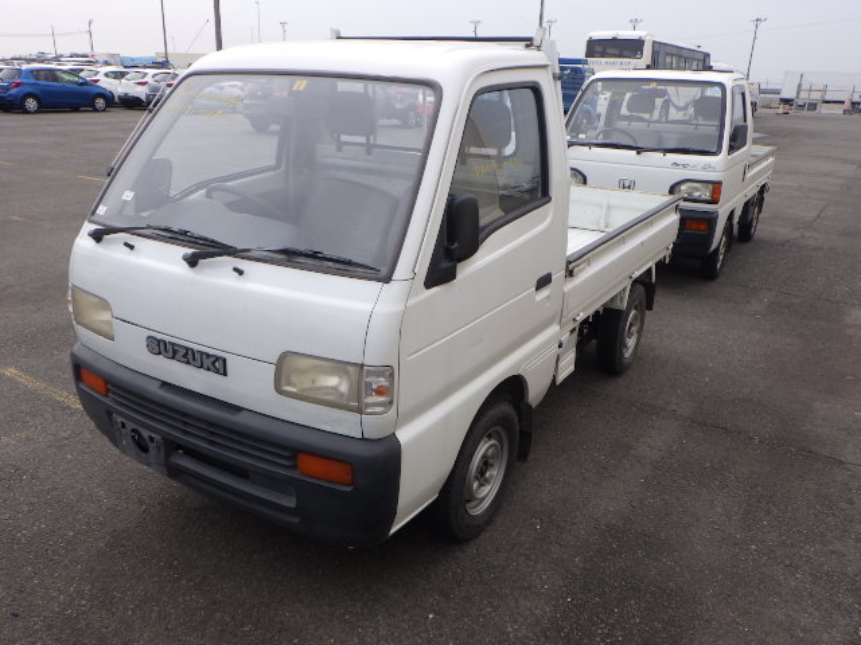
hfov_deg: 63.4
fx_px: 696
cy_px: 322
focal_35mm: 28
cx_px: 430
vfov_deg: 49.7
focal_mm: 5
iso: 125
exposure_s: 1/640
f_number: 4.2
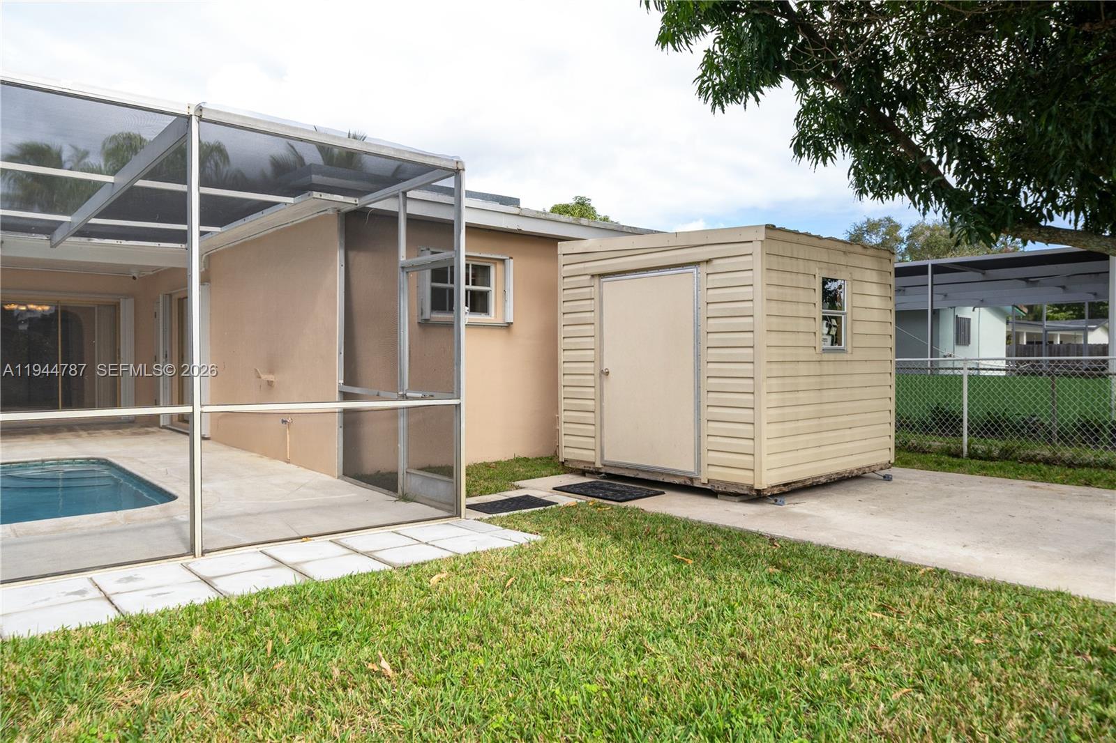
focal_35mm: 24
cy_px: 372
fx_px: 744
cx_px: 558
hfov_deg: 73.8
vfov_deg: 53.1
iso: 400
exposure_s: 1/500
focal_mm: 24
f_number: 9
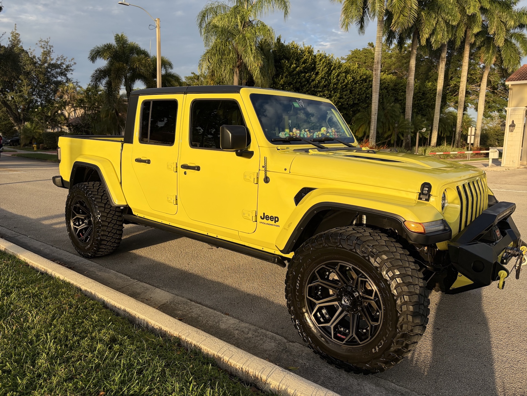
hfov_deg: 67.3
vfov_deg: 53.1
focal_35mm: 26
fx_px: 396
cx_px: 264
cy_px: 198
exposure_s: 1/2283
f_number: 1.6
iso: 50
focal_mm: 5.96
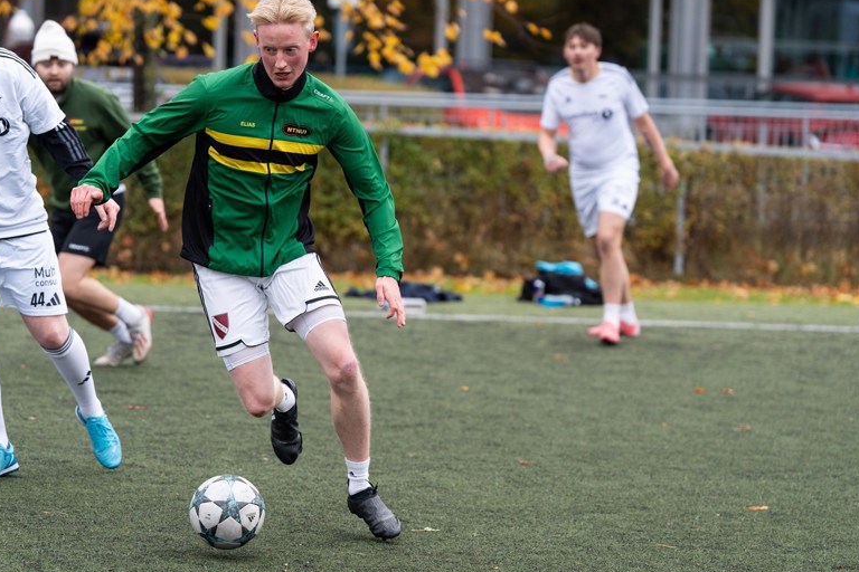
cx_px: 361
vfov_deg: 9.1
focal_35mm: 150
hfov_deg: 13.7
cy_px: 226
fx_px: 3579
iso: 1250
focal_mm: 120
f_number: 2.8
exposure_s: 1/2000
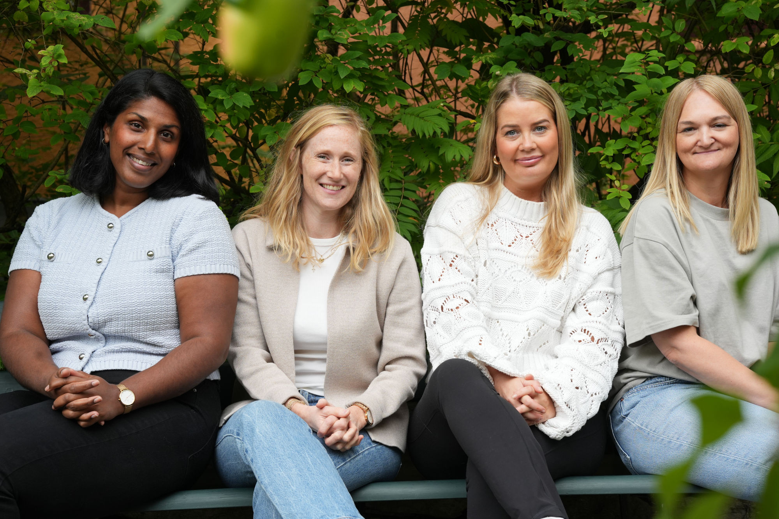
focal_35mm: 85
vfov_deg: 16.1
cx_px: 390
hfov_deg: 23.9
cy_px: 260
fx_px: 1839
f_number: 7.1
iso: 800
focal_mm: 85
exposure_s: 1/400
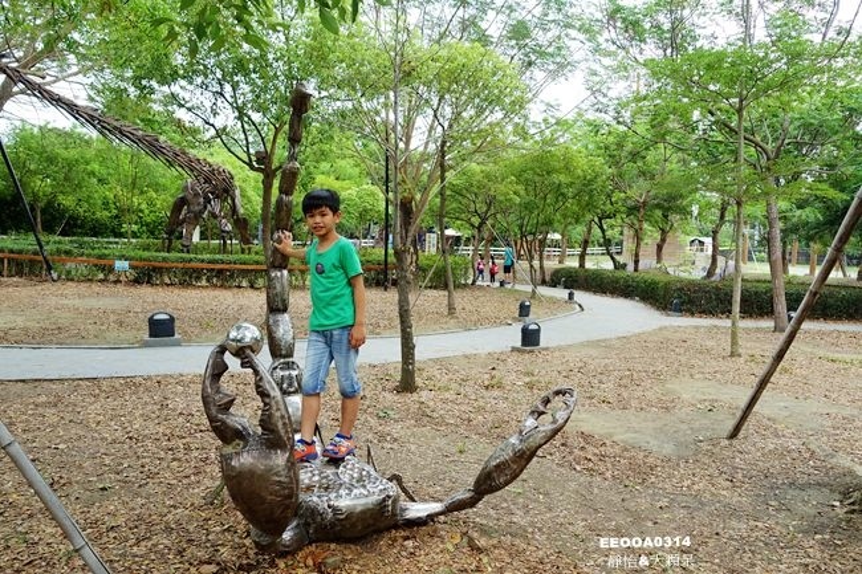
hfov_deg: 63.7
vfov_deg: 44.9
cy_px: 287
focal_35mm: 29
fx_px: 694
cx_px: 431
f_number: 4
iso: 125
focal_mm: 10.51
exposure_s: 1/160
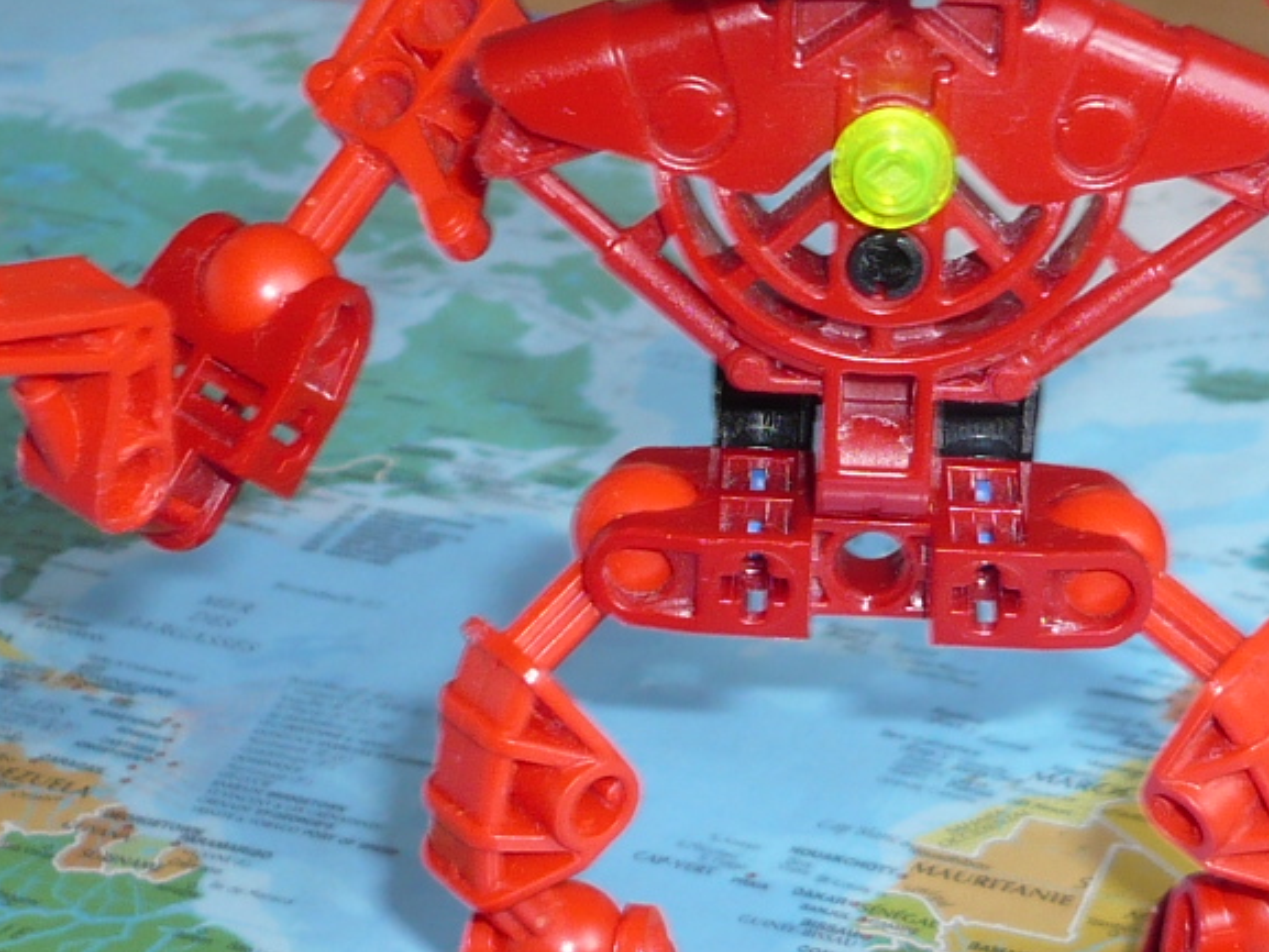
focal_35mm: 97
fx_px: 3557
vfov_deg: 15.2
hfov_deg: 20.2
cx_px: 858
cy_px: 308
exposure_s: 1/30
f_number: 2.8
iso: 100
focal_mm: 5.8
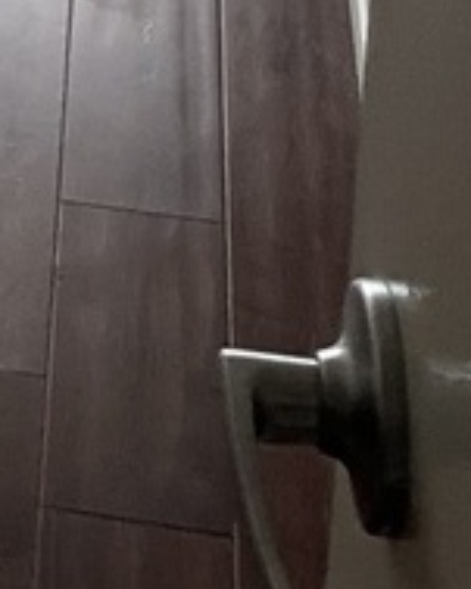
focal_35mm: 162
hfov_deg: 8.9
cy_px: -1038
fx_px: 2825
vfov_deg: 9.8
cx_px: -493
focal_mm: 3
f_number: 1.8
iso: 25
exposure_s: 1/568
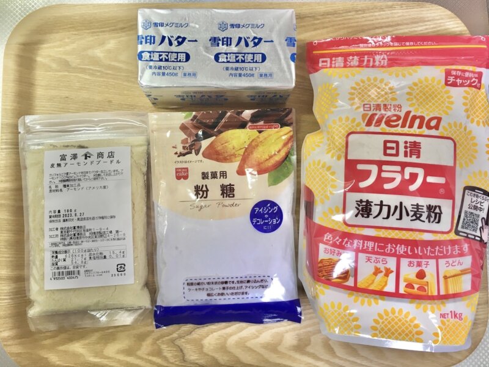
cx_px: 244
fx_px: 410
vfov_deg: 48.2
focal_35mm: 29
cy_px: 184
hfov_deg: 61.7
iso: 50
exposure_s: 1/30
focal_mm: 4.15
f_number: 2.2
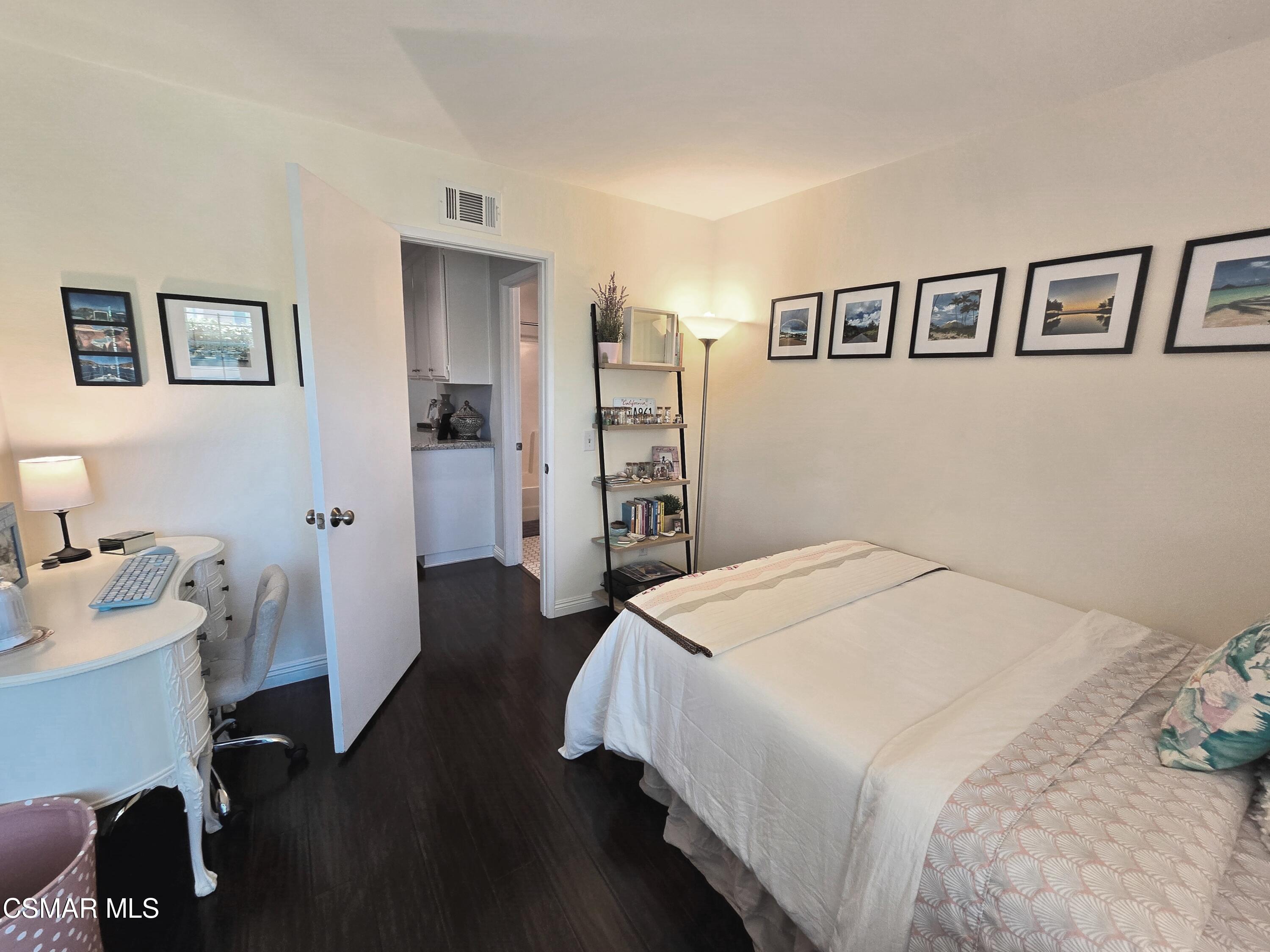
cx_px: 635
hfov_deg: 106.2
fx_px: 477
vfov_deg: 89.9
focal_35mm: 13
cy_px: 476
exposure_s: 1/60
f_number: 2.2
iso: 80
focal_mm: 2.2
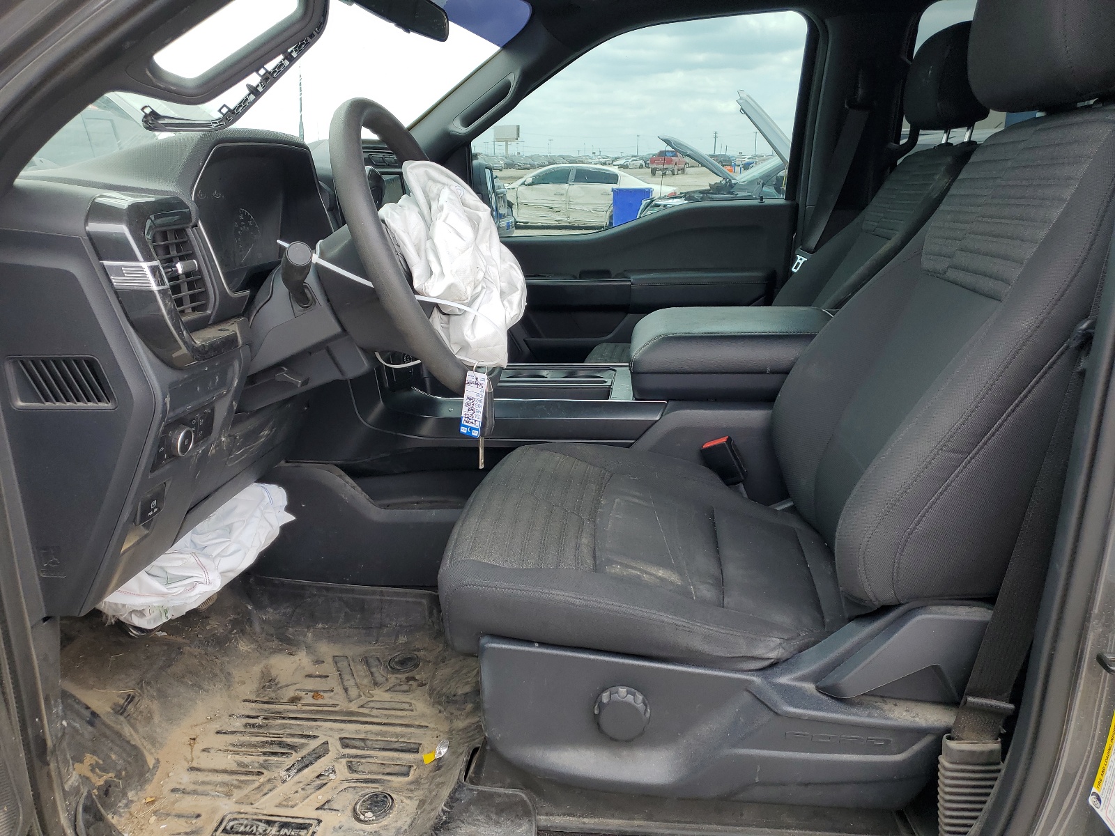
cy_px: 418
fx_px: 837
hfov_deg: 67.3
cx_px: 558
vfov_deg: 53.1
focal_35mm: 26
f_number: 1.5
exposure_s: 1/556
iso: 50
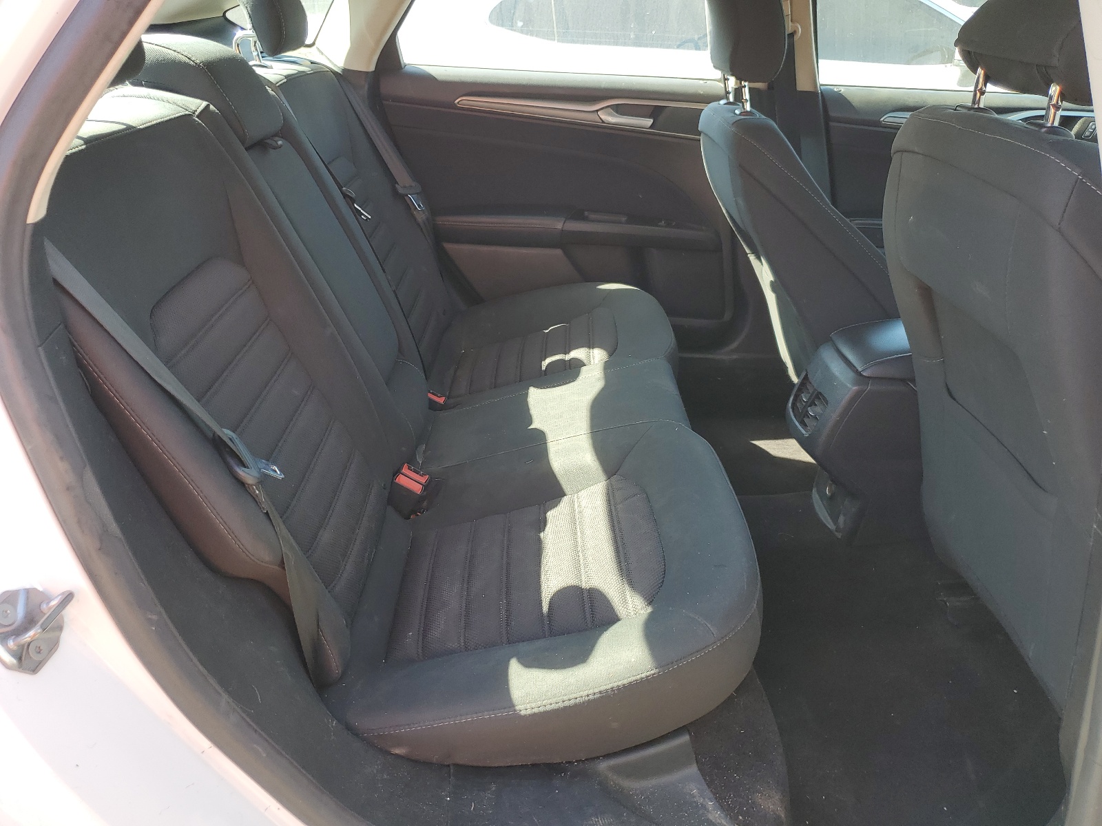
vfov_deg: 53.1
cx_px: 551
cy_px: 413
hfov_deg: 67.3
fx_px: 828
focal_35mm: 26
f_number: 1.5
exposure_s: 1/172
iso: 50
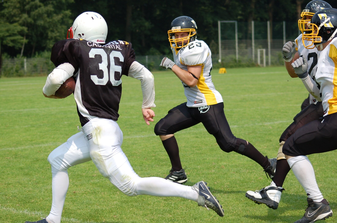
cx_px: 168
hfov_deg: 19.5
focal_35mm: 105
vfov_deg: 13.0
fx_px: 981
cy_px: 112
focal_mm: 70
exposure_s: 1/1250
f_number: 5
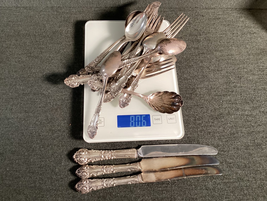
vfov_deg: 45.4
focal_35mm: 31
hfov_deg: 58.3
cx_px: 134
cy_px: 100
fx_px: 239
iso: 200
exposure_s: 1/60
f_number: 2.4
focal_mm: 3.3
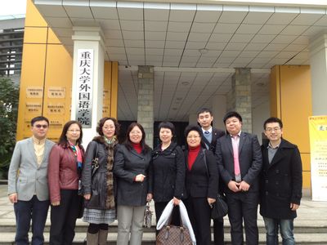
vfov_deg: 40.7
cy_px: 122
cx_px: 164
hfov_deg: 52.6
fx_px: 331
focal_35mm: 35
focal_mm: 4.28
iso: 50
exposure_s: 1/139
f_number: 2.4
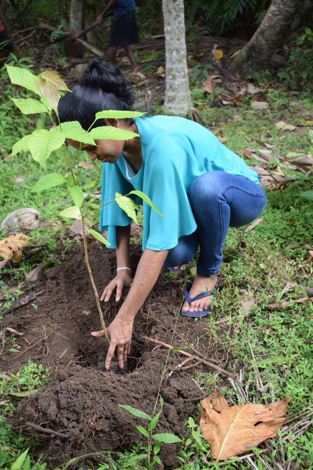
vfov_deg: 50.7
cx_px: 153
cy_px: 244
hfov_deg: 35.1
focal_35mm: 38
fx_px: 495
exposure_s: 1/125
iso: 400
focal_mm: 24
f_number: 5.6
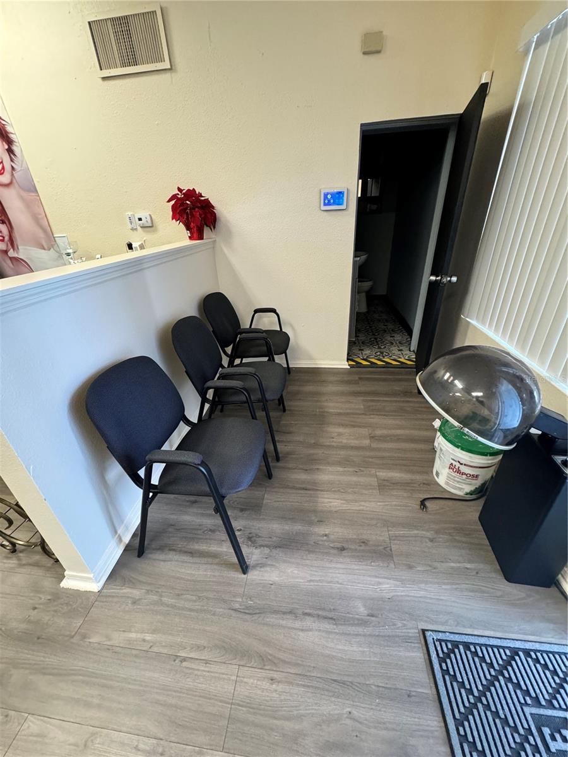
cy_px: 378
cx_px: 284
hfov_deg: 85.7
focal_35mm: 14
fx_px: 306
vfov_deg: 102.1
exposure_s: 1/60
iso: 320
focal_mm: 2.22
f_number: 2.2
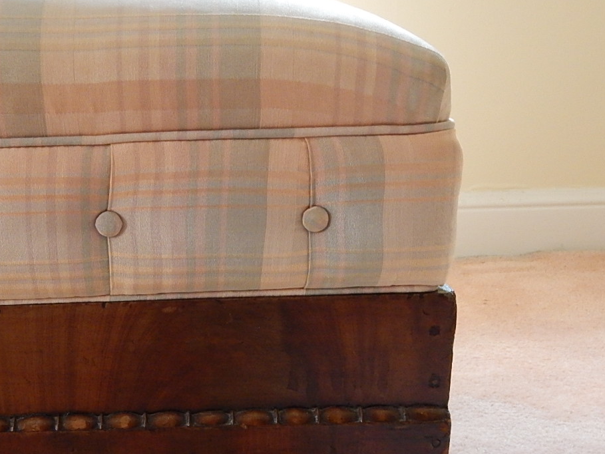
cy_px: 337
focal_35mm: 44
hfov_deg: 41.9
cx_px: 164
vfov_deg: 32.3
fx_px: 769
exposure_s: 1/40
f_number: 3.1
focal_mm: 4.5
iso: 400
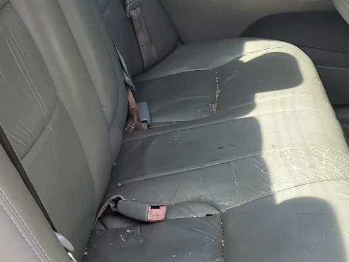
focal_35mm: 76
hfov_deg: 25.2
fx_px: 767
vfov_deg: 19.0
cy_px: 17
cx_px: 278
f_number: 1.5
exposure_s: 1/435
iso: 50
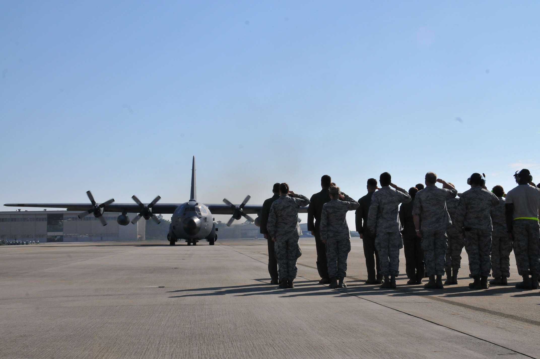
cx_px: 270
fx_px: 809
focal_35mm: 54
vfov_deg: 25.0
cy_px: 180
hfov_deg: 36.9
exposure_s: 1/1000
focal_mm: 36
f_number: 16
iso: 800
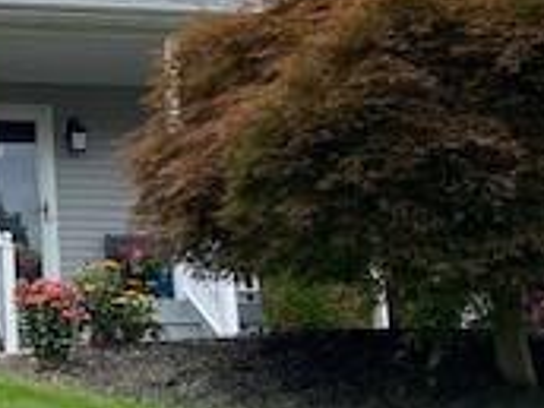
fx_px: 1524
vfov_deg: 15.2
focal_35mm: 97
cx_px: -142
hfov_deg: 18.9
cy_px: 209
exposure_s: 1/1779
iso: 32
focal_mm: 4.25
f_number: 1.8
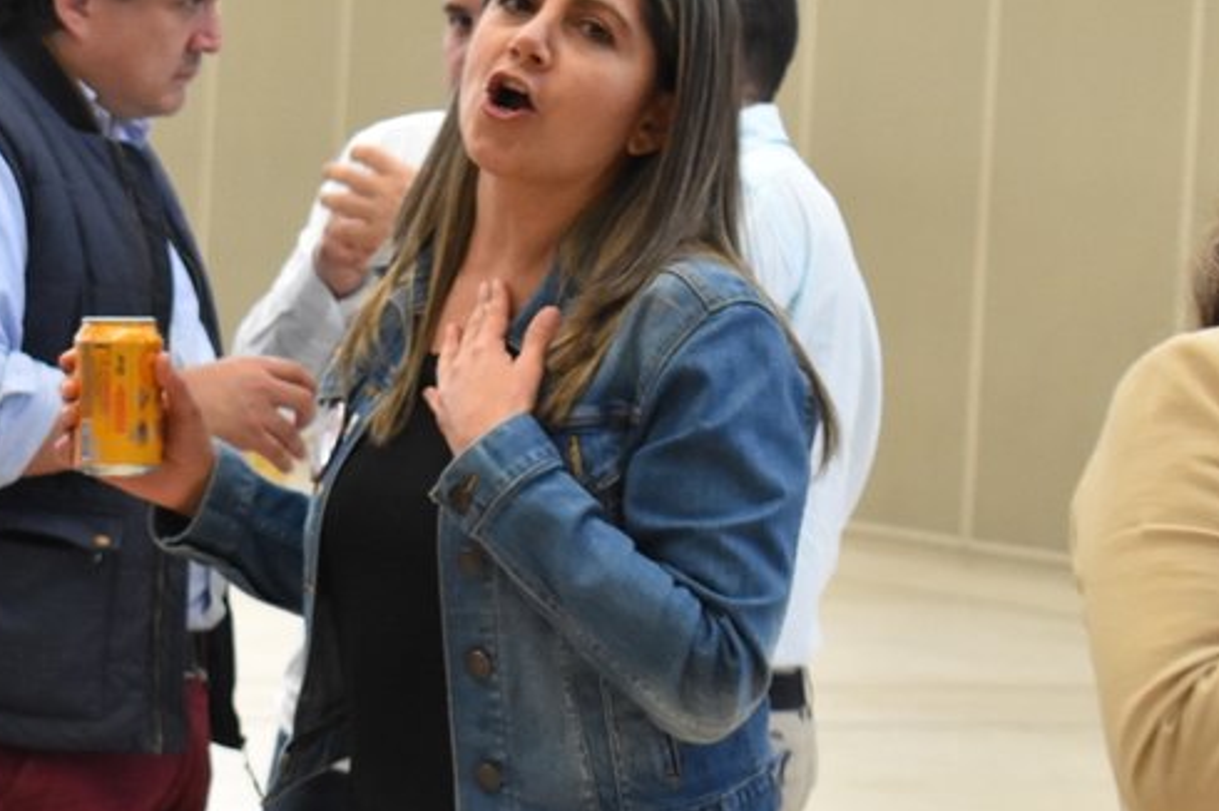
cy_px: 435
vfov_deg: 6.8
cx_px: 142
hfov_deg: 10.1
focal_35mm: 202
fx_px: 6843
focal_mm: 55
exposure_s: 1/60
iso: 1800
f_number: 5.6
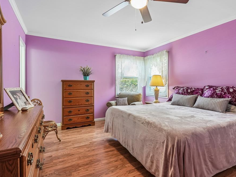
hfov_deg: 84.4
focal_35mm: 19
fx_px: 129
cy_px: 89
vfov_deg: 68.6
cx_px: 131
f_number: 9
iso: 3200
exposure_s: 1/25
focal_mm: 17
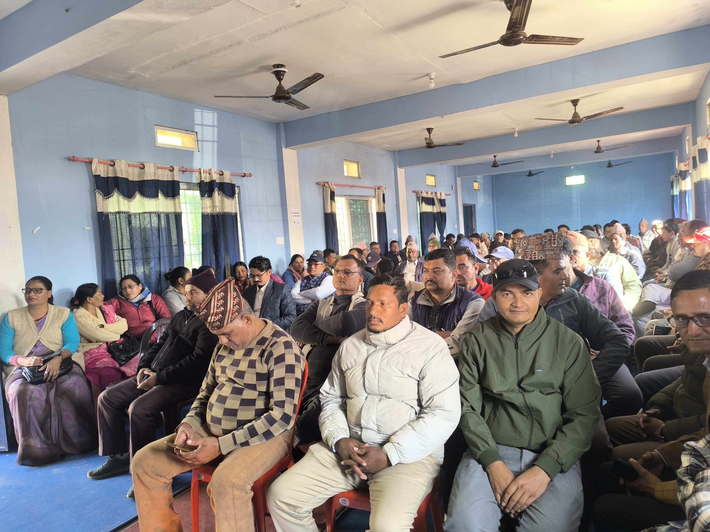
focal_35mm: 23
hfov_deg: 73.9
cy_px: 266
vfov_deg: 58.9
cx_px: 355
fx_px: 472
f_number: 1.65
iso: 640
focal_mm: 6.14
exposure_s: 1/100
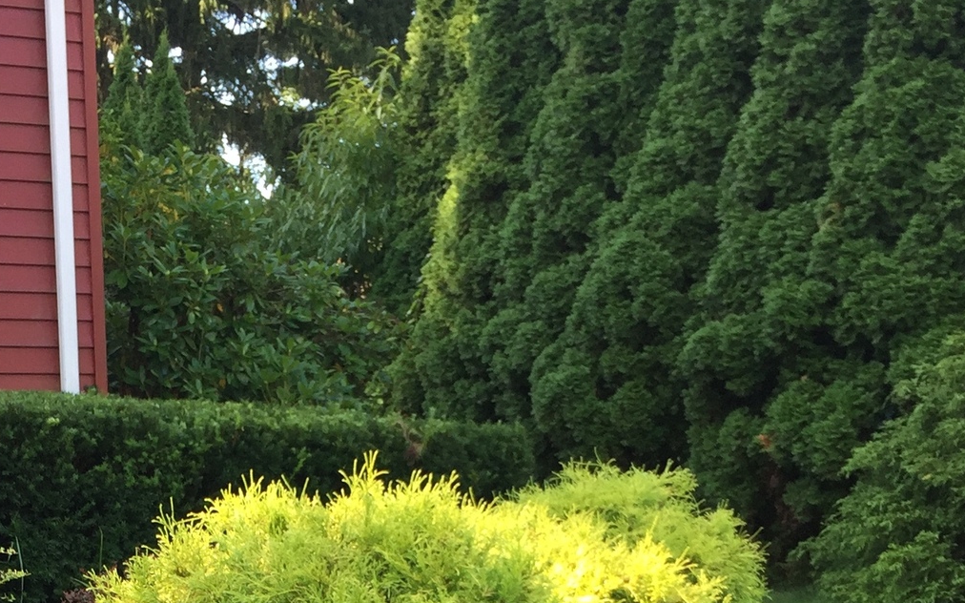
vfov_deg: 17.0
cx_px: 230
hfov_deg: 28.9
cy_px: 868
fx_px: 1841
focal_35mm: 70
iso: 32
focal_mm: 4.15
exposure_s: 1/120
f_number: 2.2
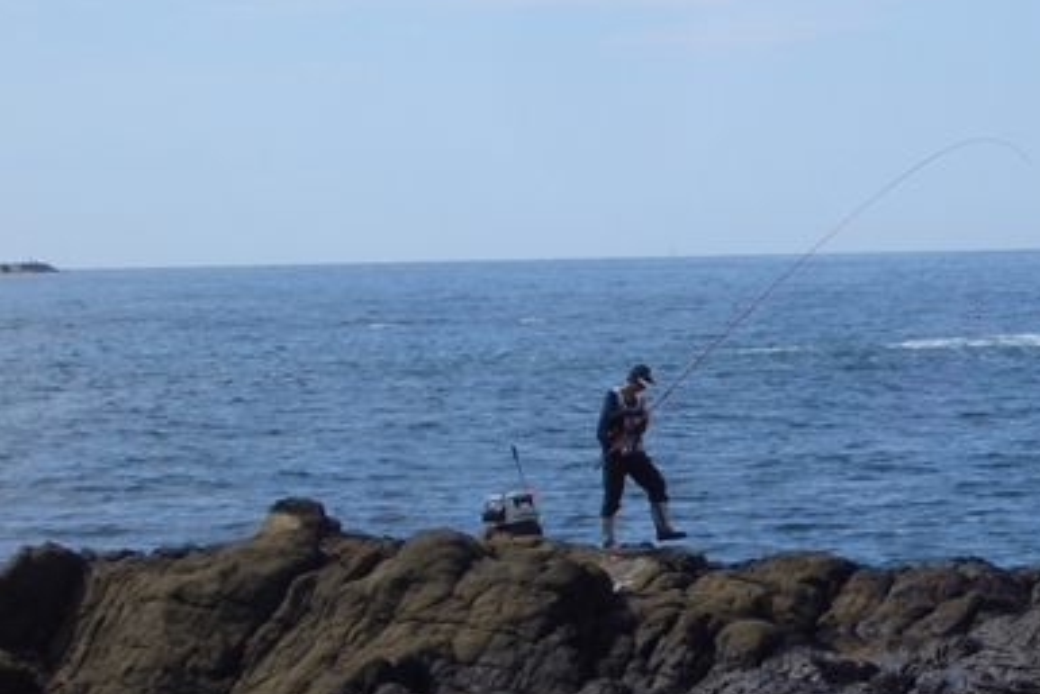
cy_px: 386
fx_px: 4393
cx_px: 859
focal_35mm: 152
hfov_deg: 13.4
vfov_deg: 9.0
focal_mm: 14.6
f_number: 7
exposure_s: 1/250
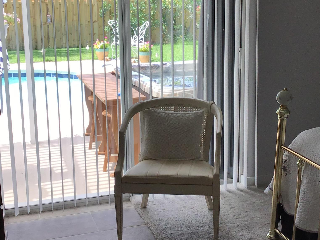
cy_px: 105
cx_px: 184
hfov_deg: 31.6
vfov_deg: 24.0
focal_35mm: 61
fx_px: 564
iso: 25
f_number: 2.4
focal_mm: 3.3
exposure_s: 1/230
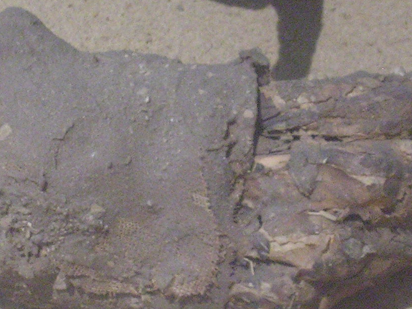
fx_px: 2416
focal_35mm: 203
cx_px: 175
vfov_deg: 7.3
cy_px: 216
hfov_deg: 9.7
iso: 200
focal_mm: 12.3
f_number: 4
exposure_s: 1/2.6
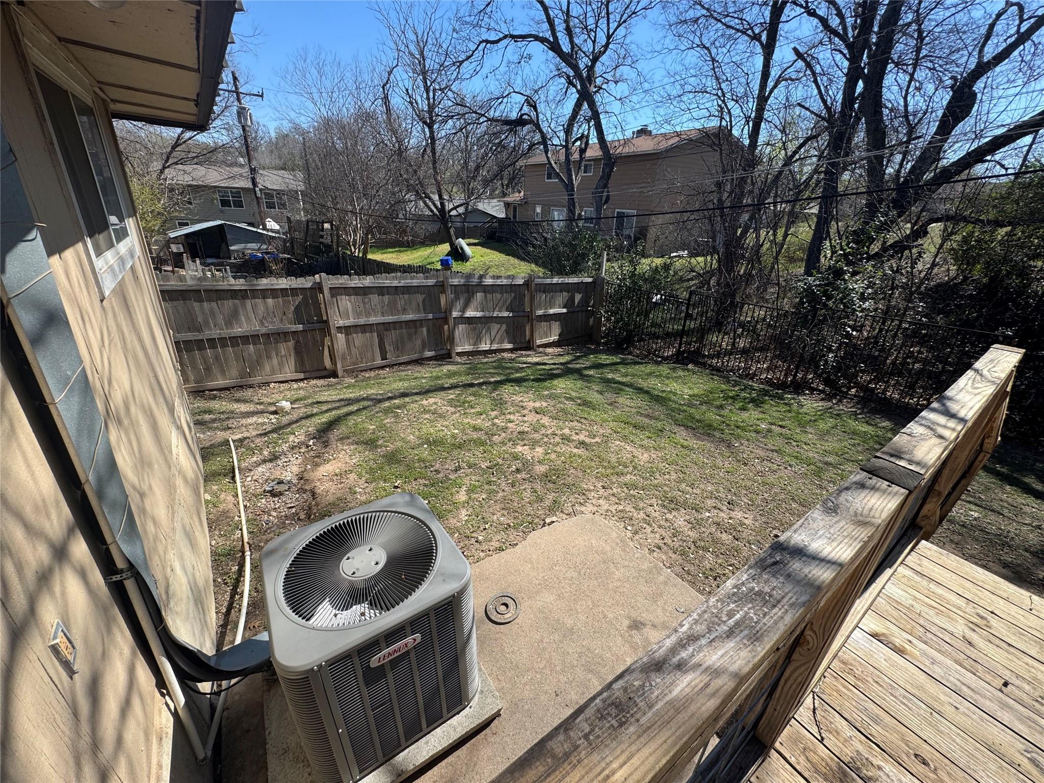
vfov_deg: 85.7
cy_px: 392
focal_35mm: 14
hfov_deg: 102.1
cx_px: 522
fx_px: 422
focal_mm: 2.22
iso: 40
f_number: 2.2
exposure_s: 1/796
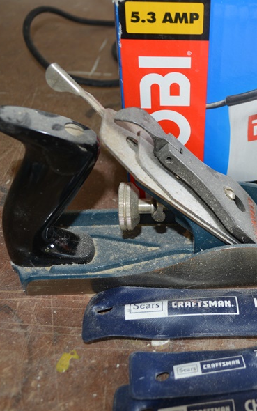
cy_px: 203
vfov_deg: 47.2
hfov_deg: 29.5
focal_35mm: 42
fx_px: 470
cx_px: 225
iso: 200
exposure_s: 1/60
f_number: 3.5
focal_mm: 18
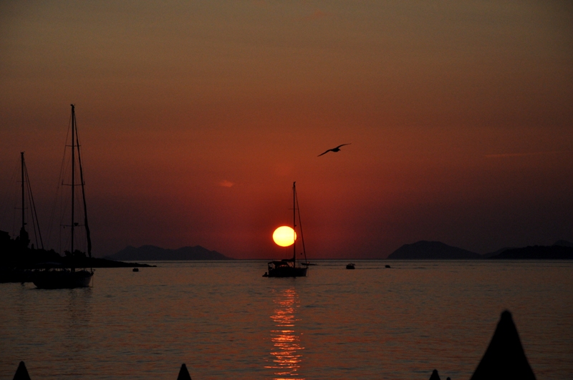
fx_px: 2503
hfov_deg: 13.1
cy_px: 190
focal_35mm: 158
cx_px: 286
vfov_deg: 8.7
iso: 640
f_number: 9
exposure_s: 1/1250
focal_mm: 105
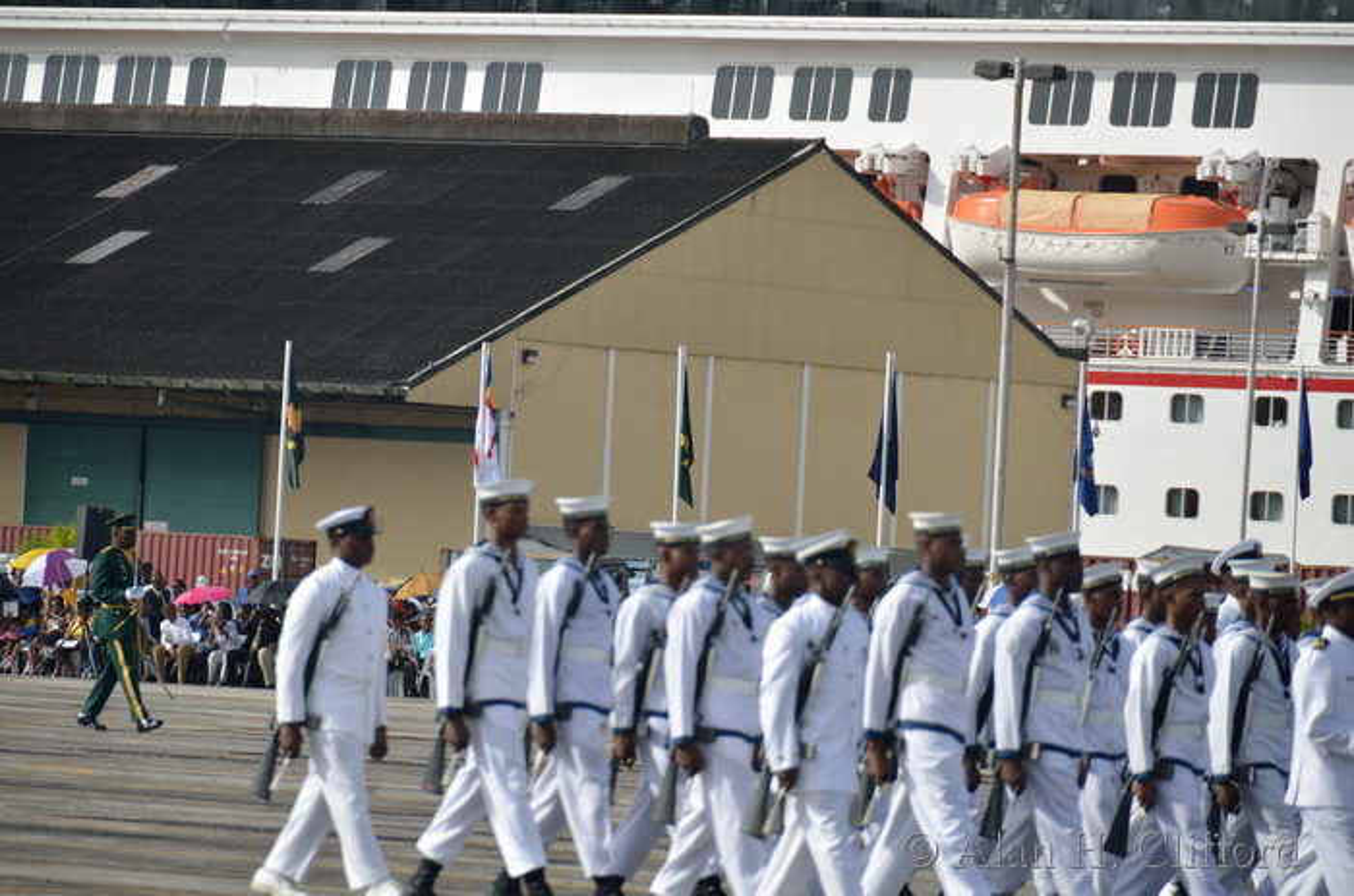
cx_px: 677
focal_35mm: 300
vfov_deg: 4.6
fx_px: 11255
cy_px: 448
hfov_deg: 6.9
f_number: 5.6
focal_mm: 200
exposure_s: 1/640
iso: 100
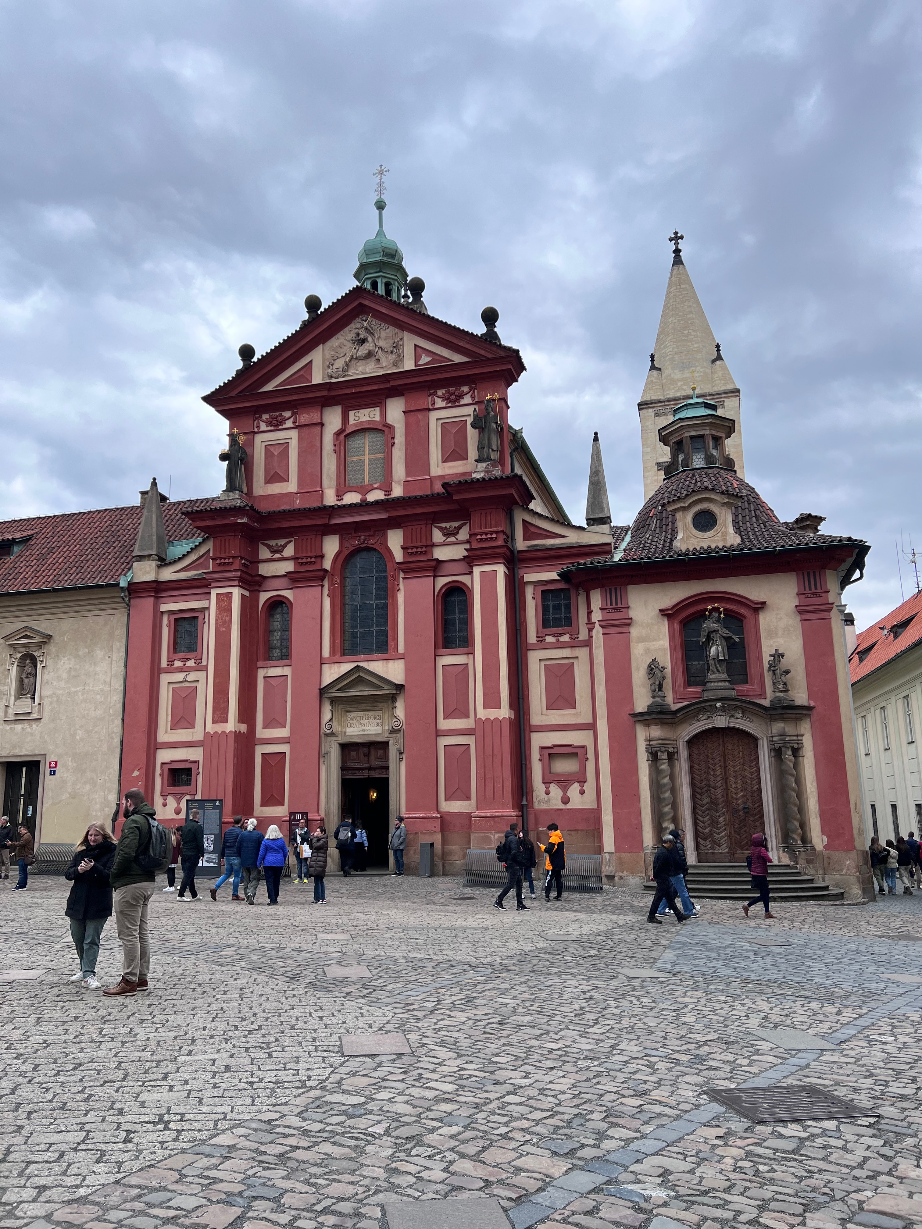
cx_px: 461
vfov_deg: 67.3
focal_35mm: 26
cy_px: 614
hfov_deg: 53.1
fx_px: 923
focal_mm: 5.7
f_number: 1.5
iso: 50
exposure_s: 1/2513
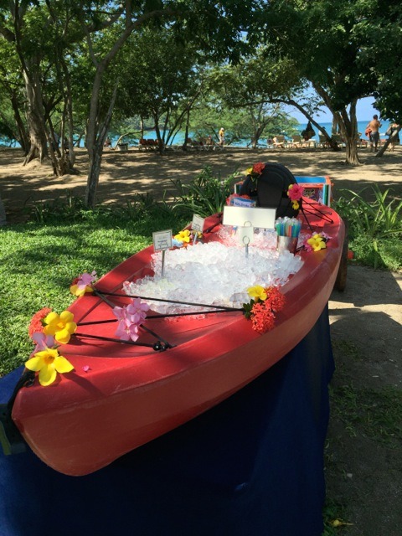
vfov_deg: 61.7
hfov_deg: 48.2
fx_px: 449
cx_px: 201
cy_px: 268
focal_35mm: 29
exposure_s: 1/1647
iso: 32
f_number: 2.2
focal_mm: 4.15
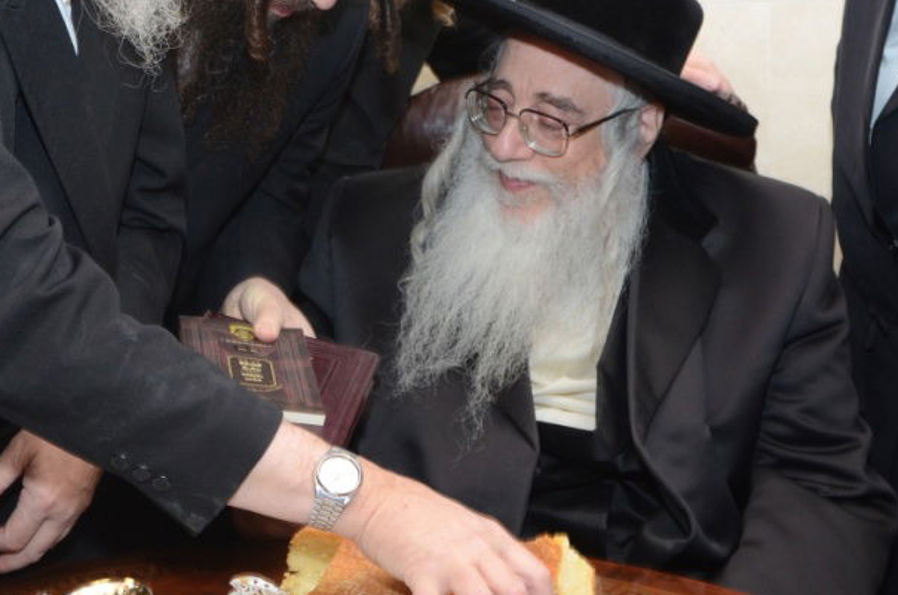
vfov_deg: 20.5
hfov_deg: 30.5
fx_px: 1643
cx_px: 358
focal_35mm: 66
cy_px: 229
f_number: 5
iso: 1000
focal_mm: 26
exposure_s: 1/80
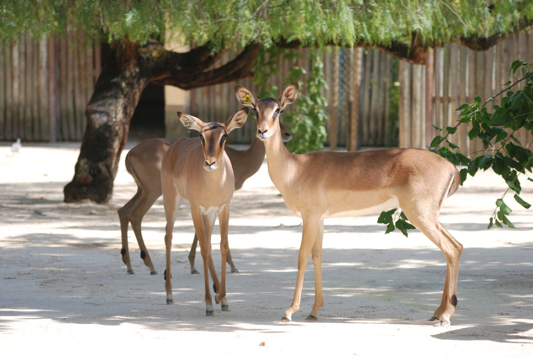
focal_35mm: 202
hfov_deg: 10.1
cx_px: 266
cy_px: 178
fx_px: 3002
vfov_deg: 6.8
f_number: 5.6
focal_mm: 135
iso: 200
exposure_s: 1/500
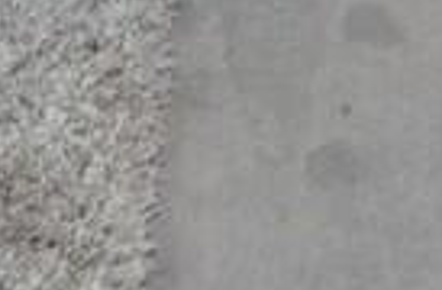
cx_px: 584
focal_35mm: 124
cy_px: -670
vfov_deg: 8.5
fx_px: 1512
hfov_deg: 15.7
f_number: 4
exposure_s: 1/60
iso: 2800
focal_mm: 11
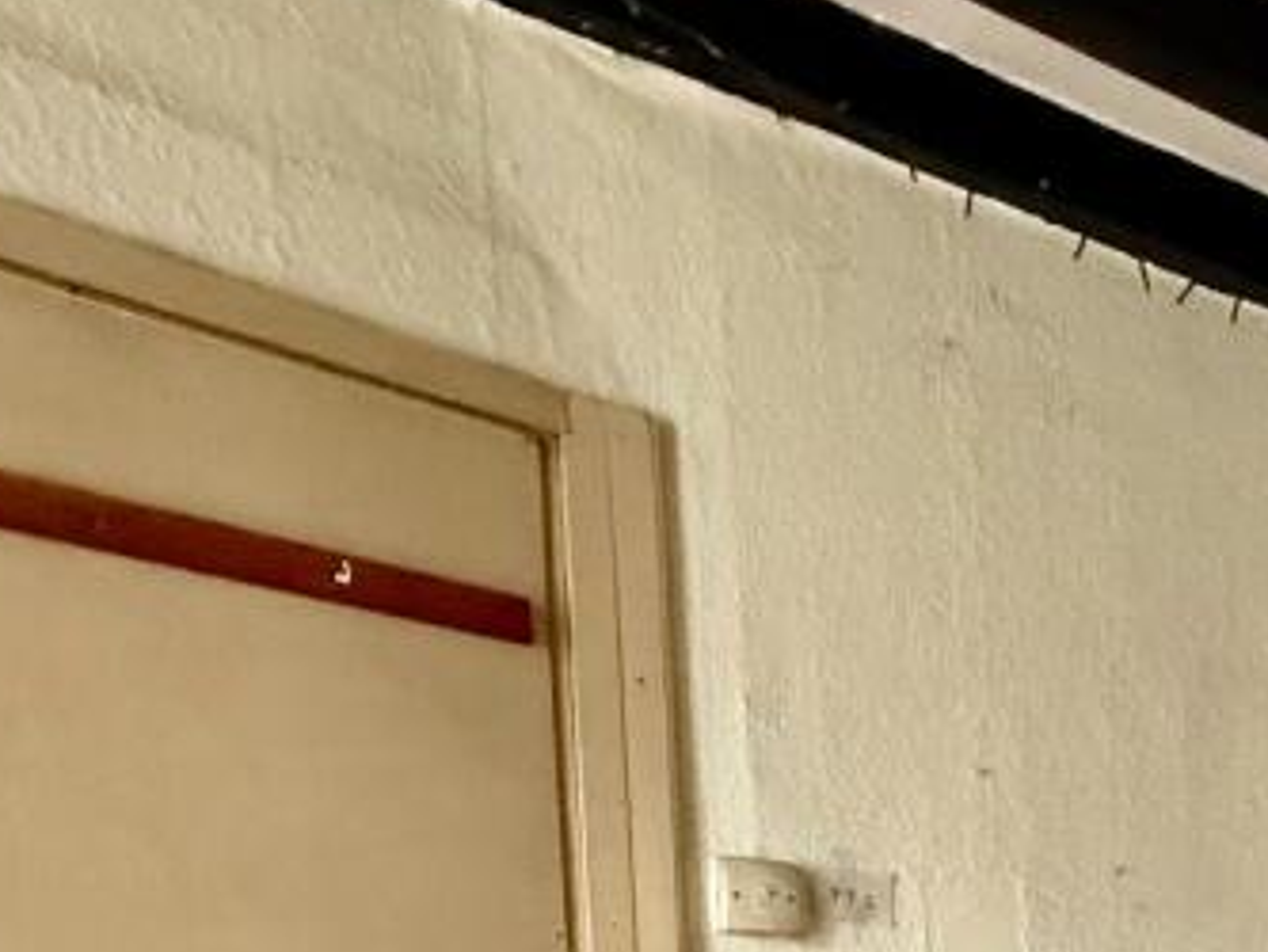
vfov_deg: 27.2
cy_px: 1287
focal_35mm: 43
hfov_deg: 32.7
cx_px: 1649
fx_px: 1576
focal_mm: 2.22
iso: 640
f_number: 2.2
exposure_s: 1/60
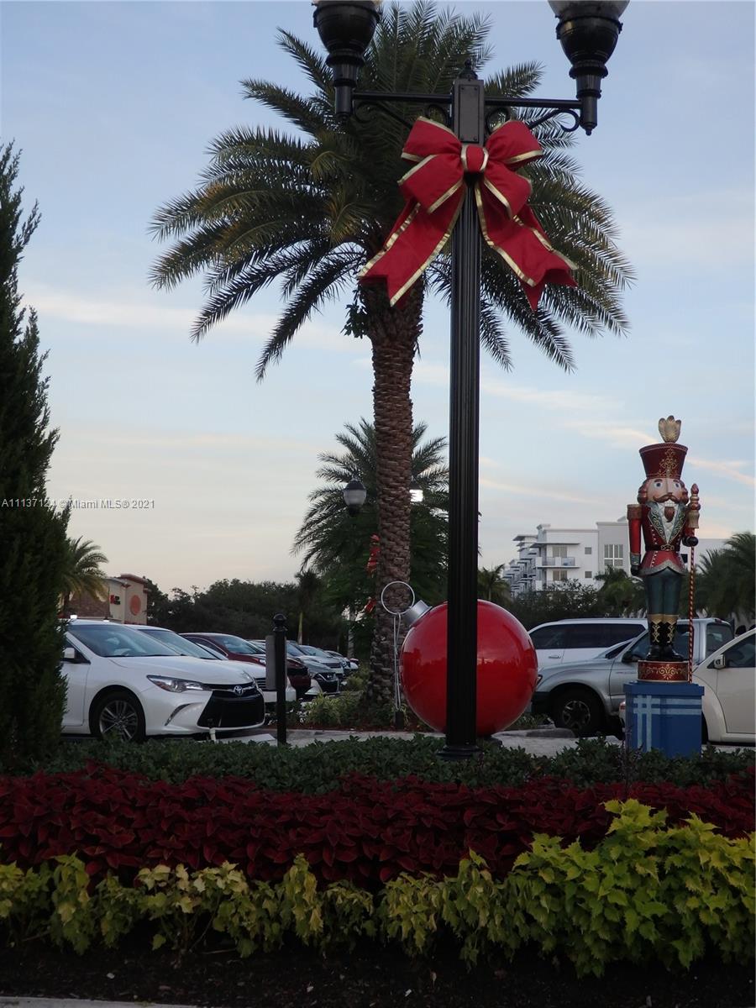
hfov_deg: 29.7
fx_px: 1427
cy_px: 504
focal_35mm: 49
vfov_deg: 38.9
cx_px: 378
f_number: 4
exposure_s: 1/160
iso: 125
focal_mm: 8.9
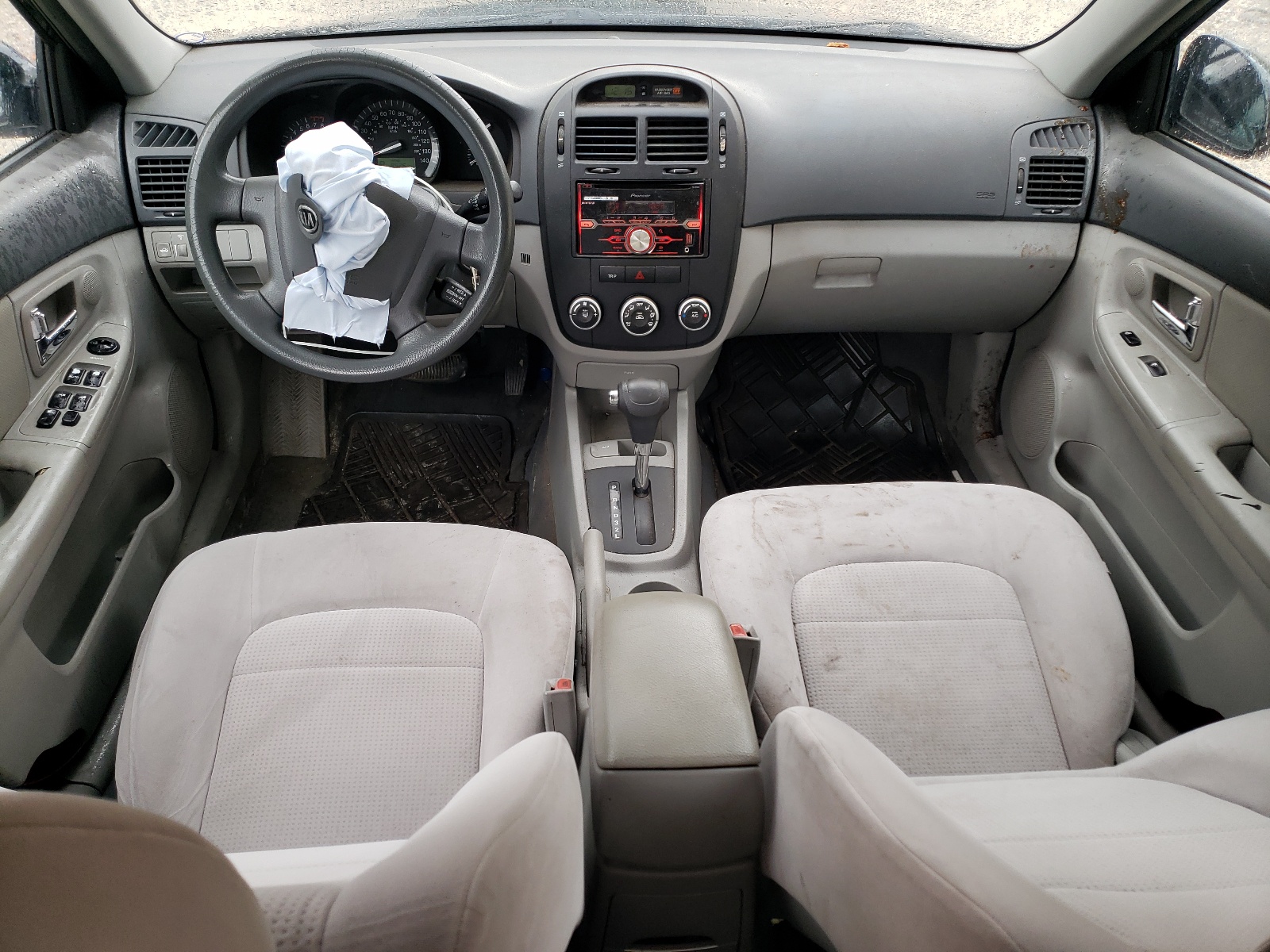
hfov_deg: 67.3
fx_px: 954
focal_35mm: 26
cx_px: 635
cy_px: 476
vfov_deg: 53.1
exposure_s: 1/120
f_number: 1.5
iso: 55
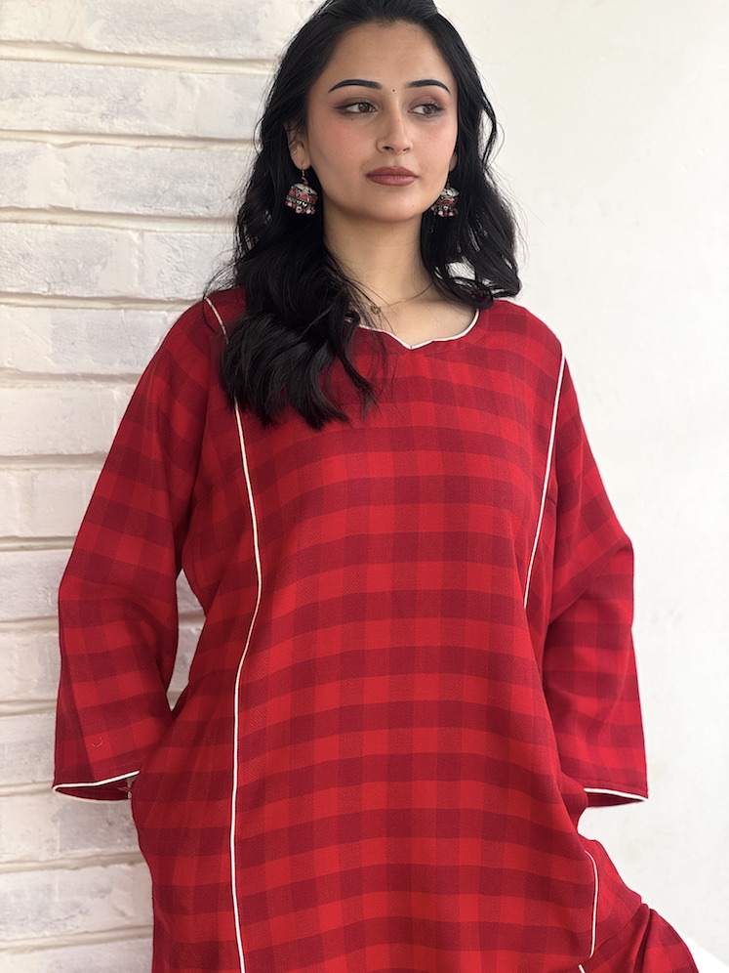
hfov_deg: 19.1
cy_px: 486
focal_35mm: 77
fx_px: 2162
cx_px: 364
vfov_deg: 25.3
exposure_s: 1/99
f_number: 2.8
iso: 32
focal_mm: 9
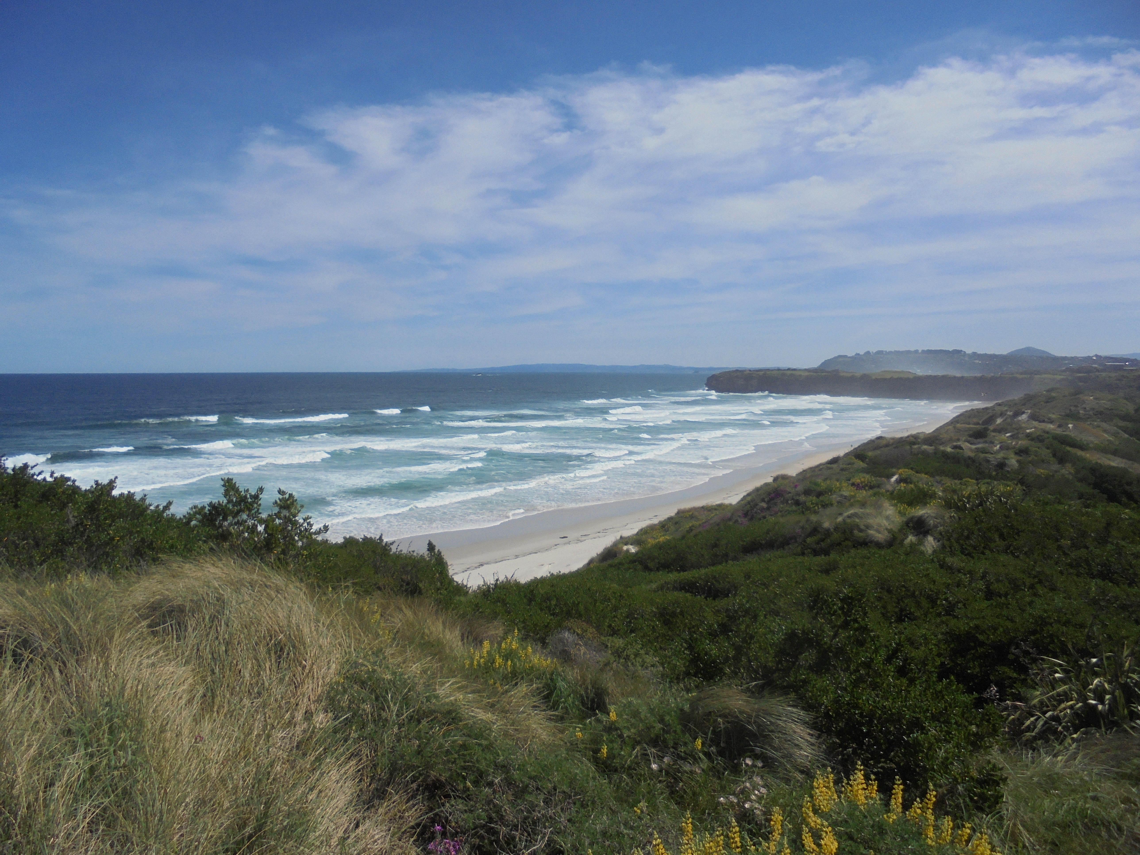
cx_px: 570
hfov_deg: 67.3
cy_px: 428
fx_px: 856
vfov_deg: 53.1
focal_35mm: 26
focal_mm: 4.6
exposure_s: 1/250
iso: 100
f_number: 11.5
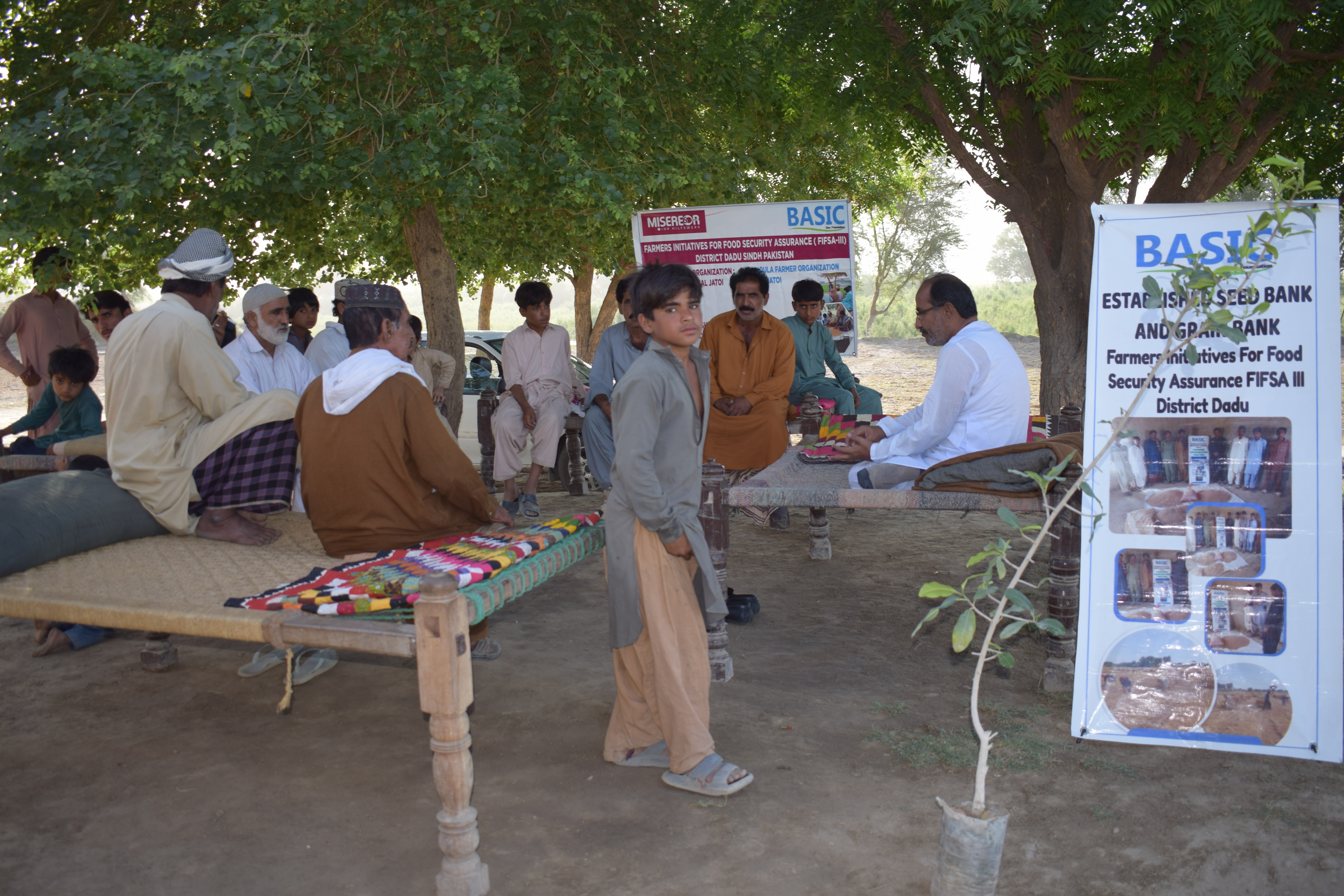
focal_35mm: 34
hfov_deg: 55.1
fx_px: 1288
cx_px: 672
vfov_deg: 38.4
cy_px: 448
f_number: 4.5
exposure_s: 1/200
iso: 100
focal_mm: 23
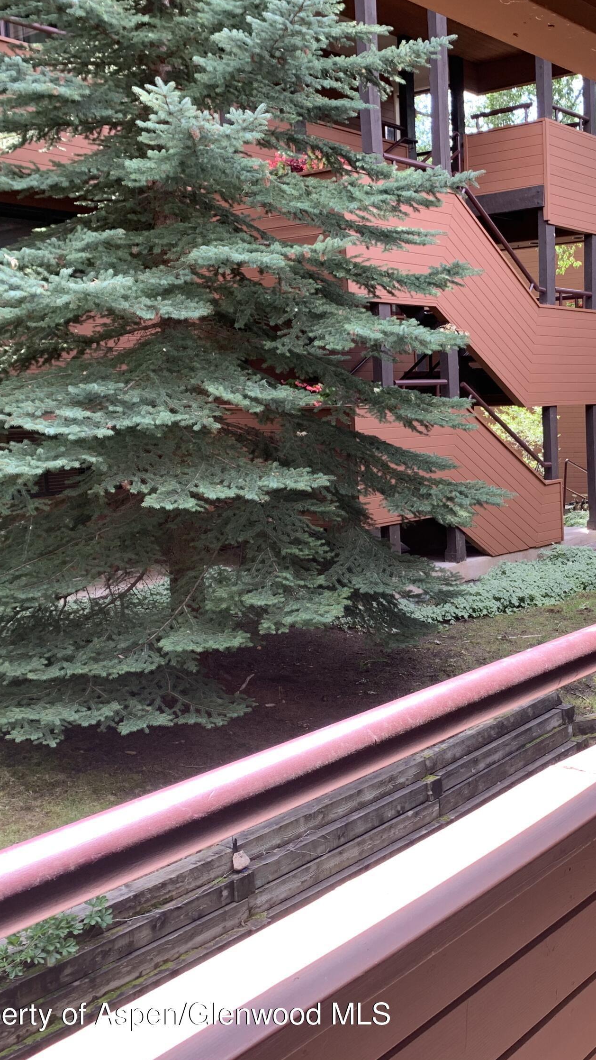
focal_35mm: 38
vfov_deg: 52.8
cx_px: 550
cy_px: 530
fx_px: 1067
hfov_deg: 29.7
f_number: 1.8
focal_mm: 4.25
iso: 32
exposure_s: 1/122
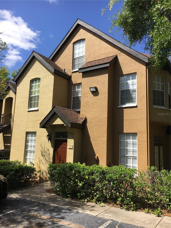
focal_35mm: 29
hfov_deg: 48.2
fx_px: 191
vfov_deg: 61.7
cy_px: 114
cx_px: 86
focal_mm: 4.15
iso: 25
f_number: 2.2
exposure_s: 1/1304
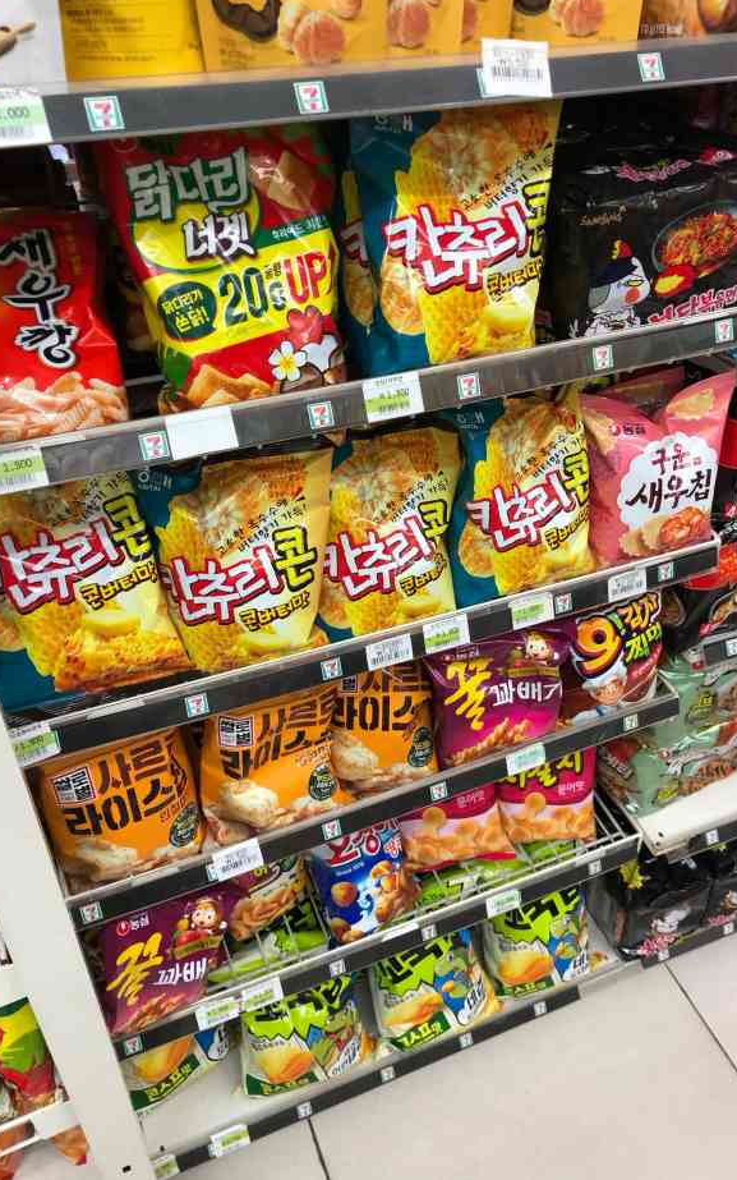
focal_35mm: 30
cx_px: 430
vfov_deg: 62.9
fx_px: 964
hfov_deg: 41.7
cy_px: 586
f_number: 1.8
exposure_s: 1/30
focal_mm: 4
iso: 40
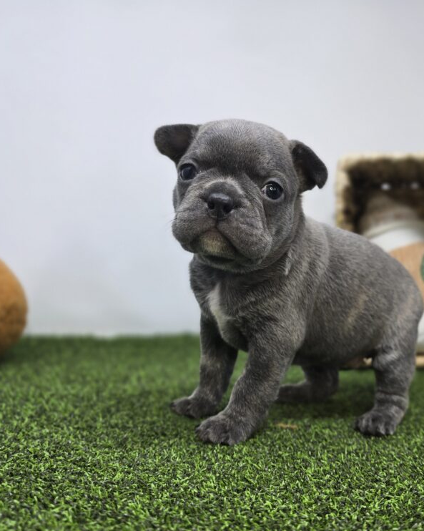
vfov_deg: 57.2
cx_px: 280
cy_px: 269
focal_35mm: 31
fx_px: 487
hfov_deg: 46.4
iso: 50
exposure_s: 1/120
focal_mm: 6.3
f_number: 1.7
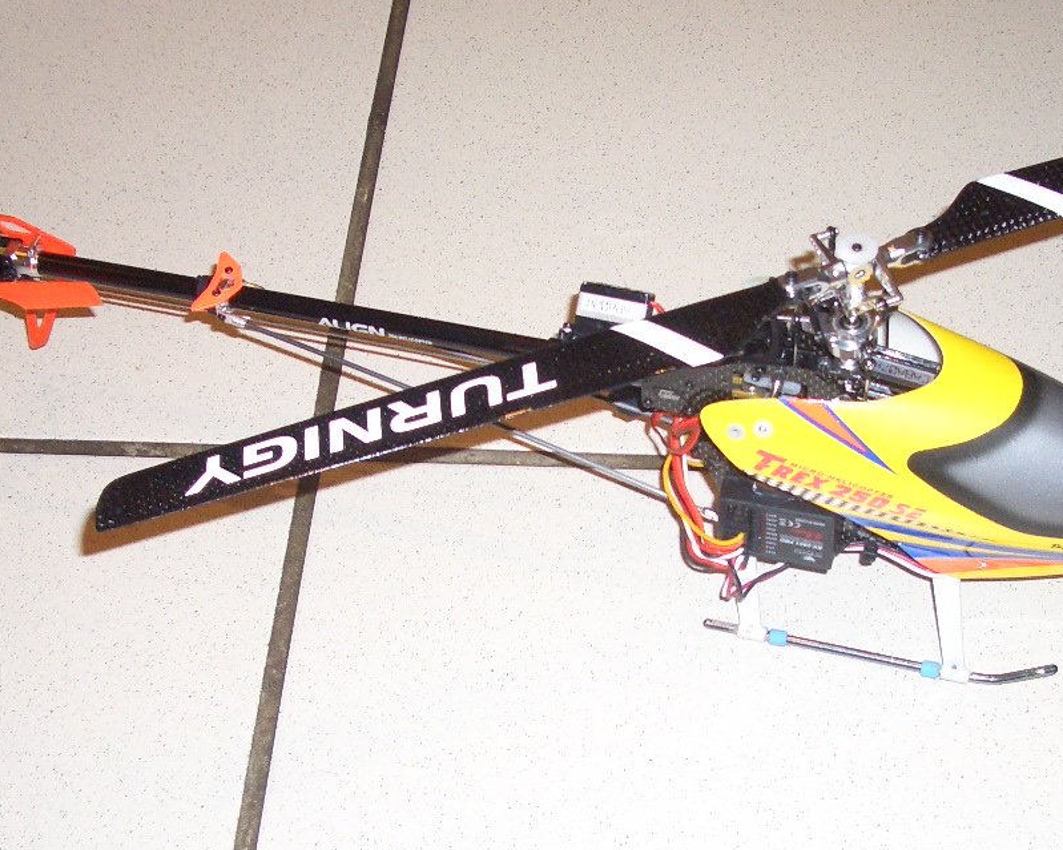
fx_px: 3051
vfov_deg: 15.8
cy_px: 565
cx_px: 677
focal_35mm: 97
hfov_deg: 19.7
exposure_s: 1/60
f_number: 3.5
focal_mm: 10.2
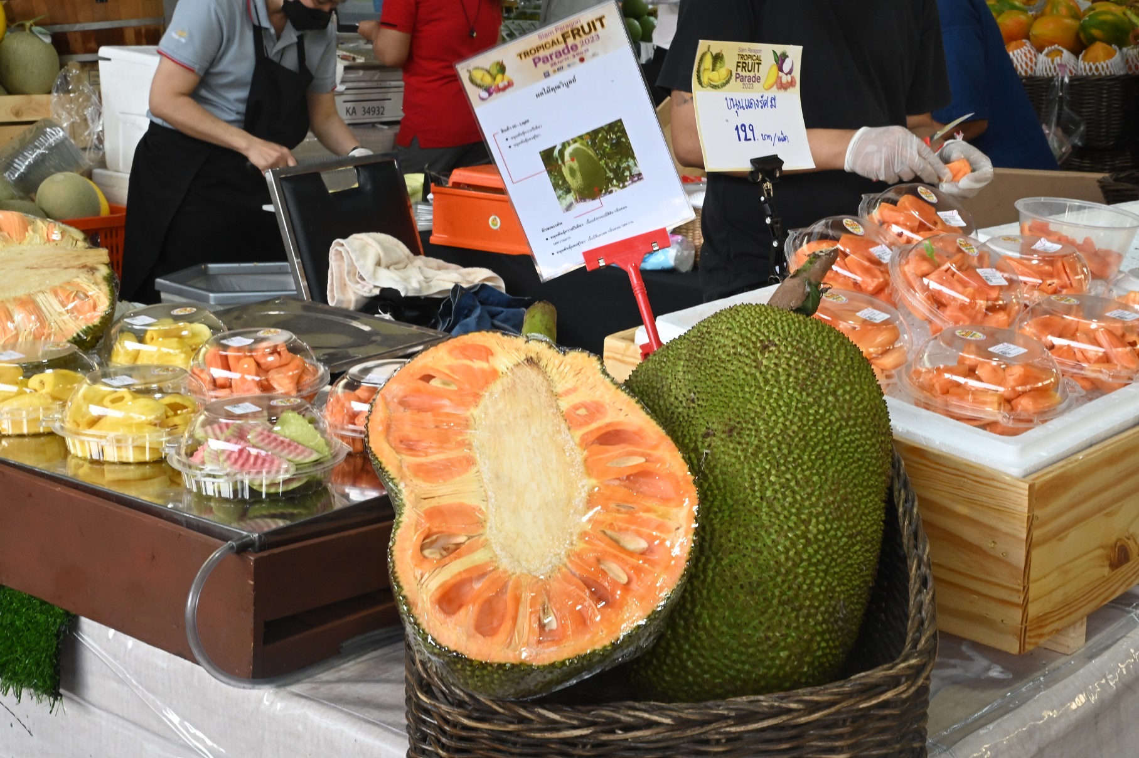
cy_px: 379
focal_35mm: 55
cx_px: 570
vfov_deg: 24.6
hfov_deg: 36.3
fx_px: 1739
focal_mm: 55
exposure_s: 1/50
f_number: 22
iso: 4500
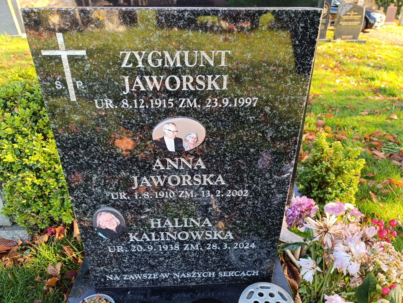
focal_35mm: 24
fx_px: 279
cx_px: 202
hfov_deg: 71.6
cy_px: 152
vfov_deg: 56.8
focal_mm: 5.59
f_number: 1.88
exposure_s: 1/101
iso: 98
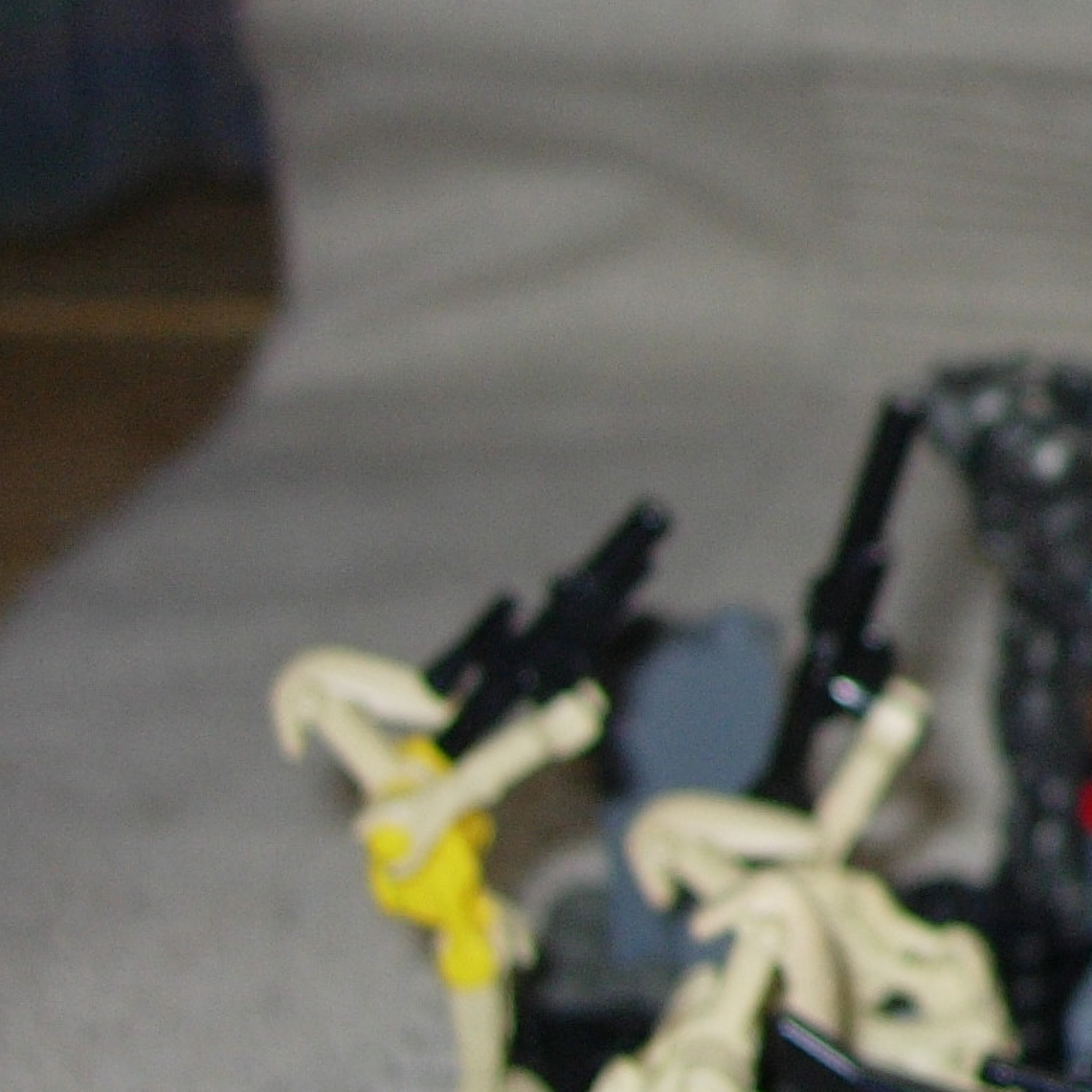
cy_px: 299
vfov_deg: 15.4
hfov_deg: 14.1
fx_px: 4033
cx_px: 1811
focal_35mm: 113
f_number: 2.8
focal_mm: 7.8
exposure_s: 1/64
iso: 79
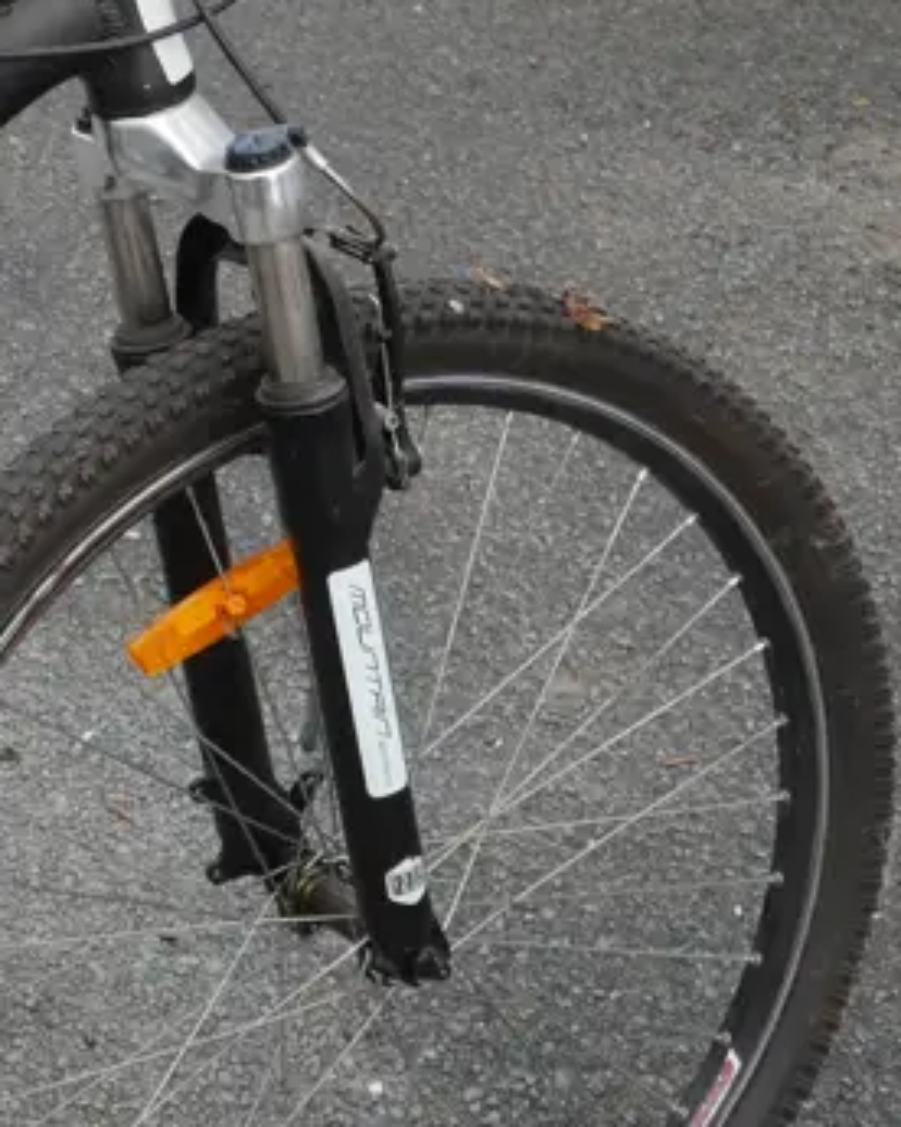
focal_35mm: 87
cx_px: -666
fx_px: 2900
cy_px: 488
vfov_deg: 22.0
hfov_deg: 15.5
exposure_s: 1/125
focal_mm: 15
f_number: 4.5
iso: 200
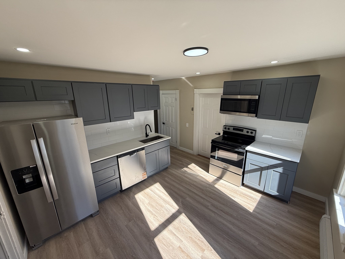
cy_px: 130
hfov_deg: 102.1
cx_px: 172
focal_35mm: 14
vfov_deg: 85.7
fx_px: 140
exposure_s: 1/218
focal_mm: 2.22
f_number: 2.2
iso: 64
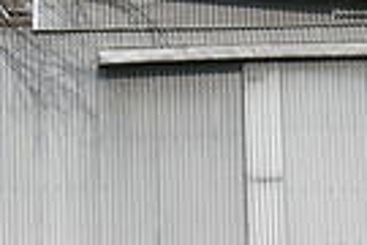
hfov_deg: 9.1
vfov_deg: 6.0
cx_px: 174
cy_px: 71
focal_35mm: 227
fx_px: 2314
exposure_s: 1/213
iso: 50
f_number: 7.4
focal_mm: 9.5
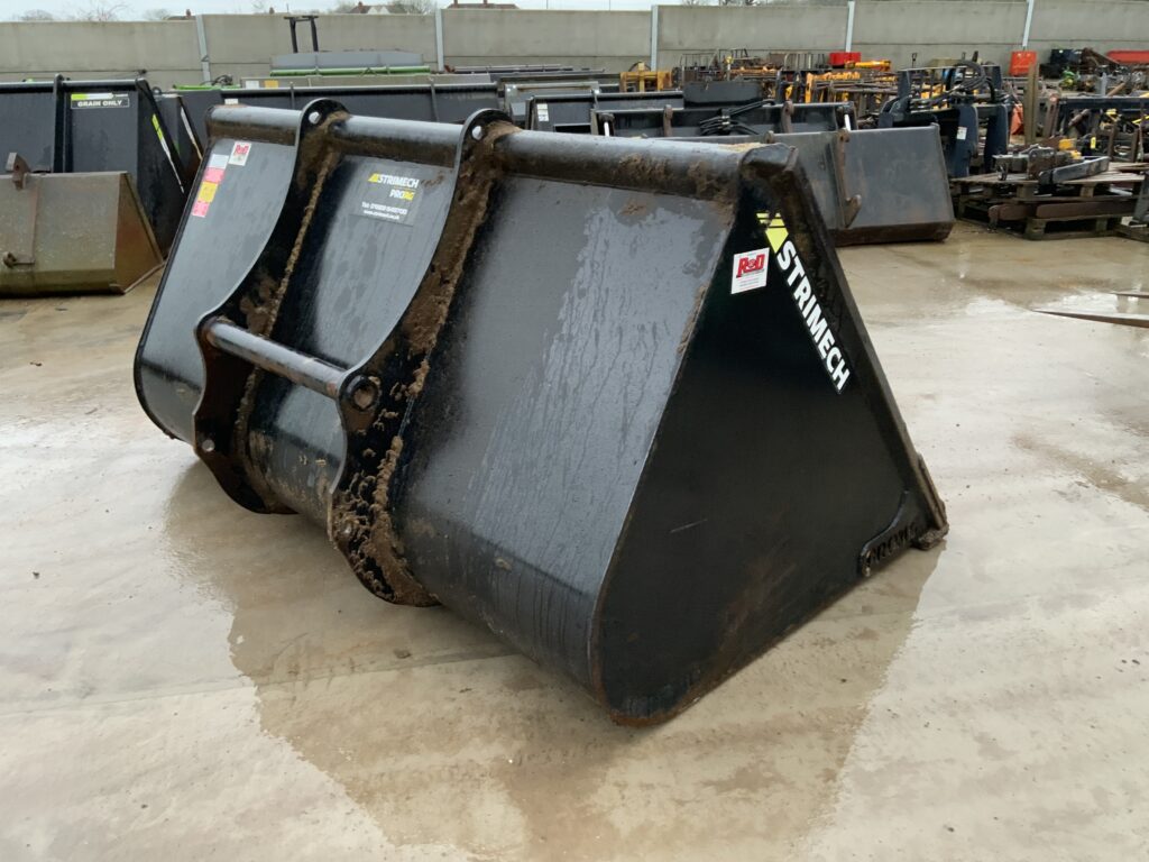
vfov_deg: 48.2
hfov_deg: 61.7
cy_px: 431
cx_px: 574
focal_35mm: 29
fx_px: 963
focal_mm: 3
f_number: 1.8
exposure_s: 1/60
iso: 160
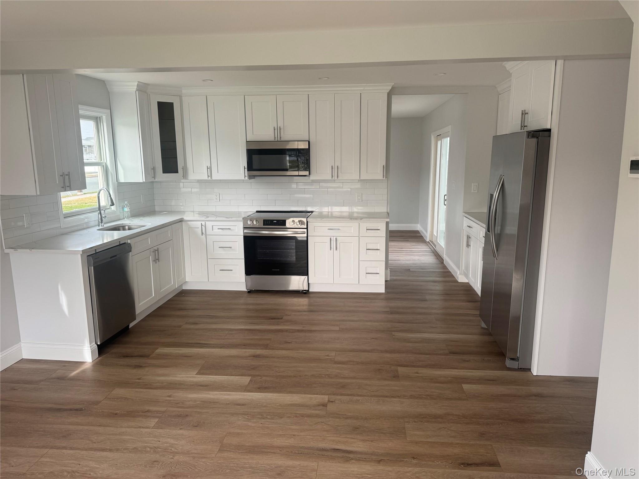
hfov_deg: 71.6
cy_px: 240
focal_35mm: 24
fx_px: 443
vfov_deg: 56.8
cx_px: 320
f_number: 1.78
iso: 64
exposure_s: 1/237
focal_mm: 6.76
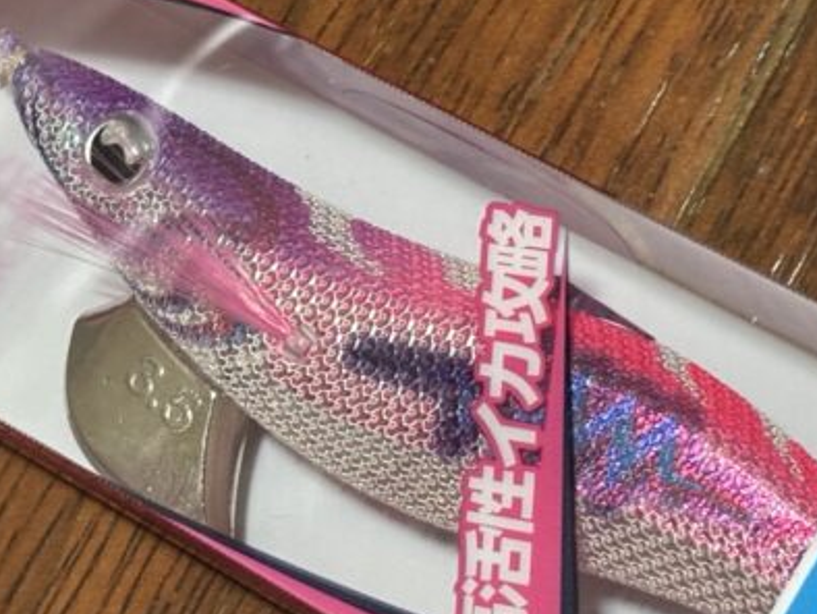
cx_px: 408
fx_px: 3188
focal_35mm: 135
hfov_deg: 14.6
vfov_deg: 11.0
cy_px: 357
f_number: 1.6
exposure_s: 1/40
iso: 320
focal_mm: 5.96
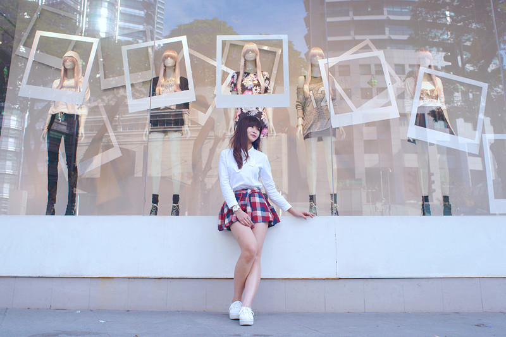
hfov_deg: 54.4
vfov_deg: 37.8
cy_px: 168
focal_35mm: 35
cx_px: 253
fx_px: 492
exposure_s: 1/125
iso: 100
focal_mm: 35
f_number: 5.6
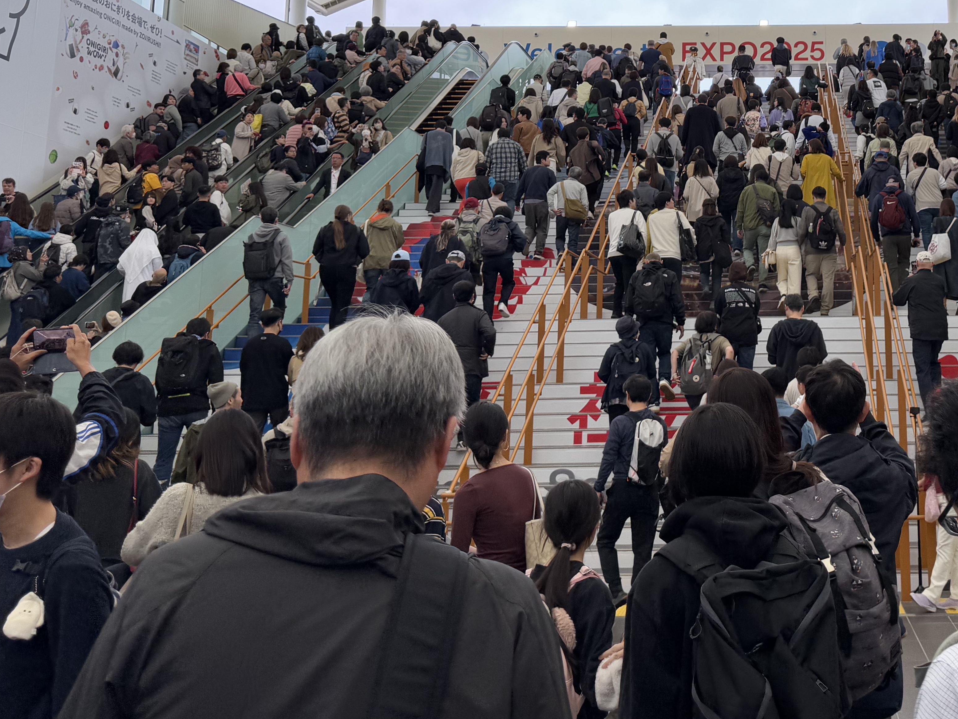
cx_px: 790
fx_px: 1218
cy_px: 146
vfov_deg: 32.0
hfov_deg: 40.8
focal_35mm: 44
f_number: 1.78
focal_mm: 6.76
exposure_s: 1/242
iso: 64
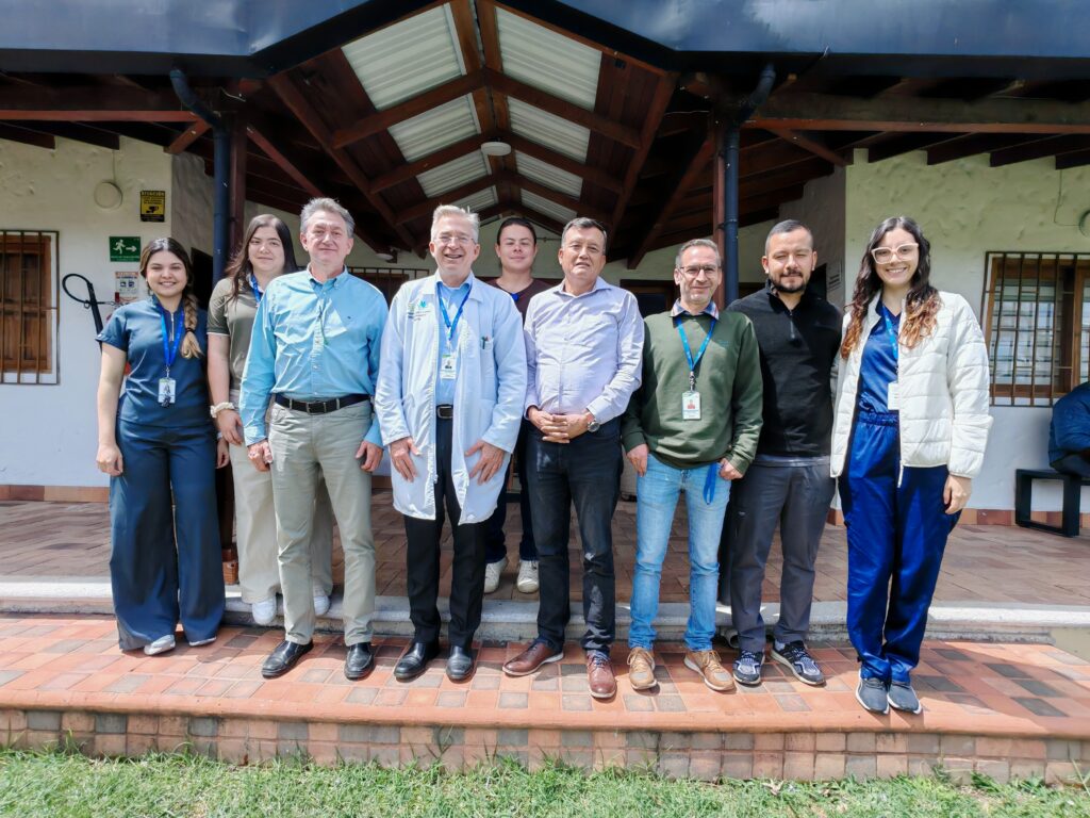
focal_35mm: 16
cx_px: 545
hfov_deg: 94.5
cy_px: 409
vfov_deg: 78.1
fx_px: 504
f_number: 2.2
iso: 50
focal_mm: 1.96
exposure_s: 1/1000
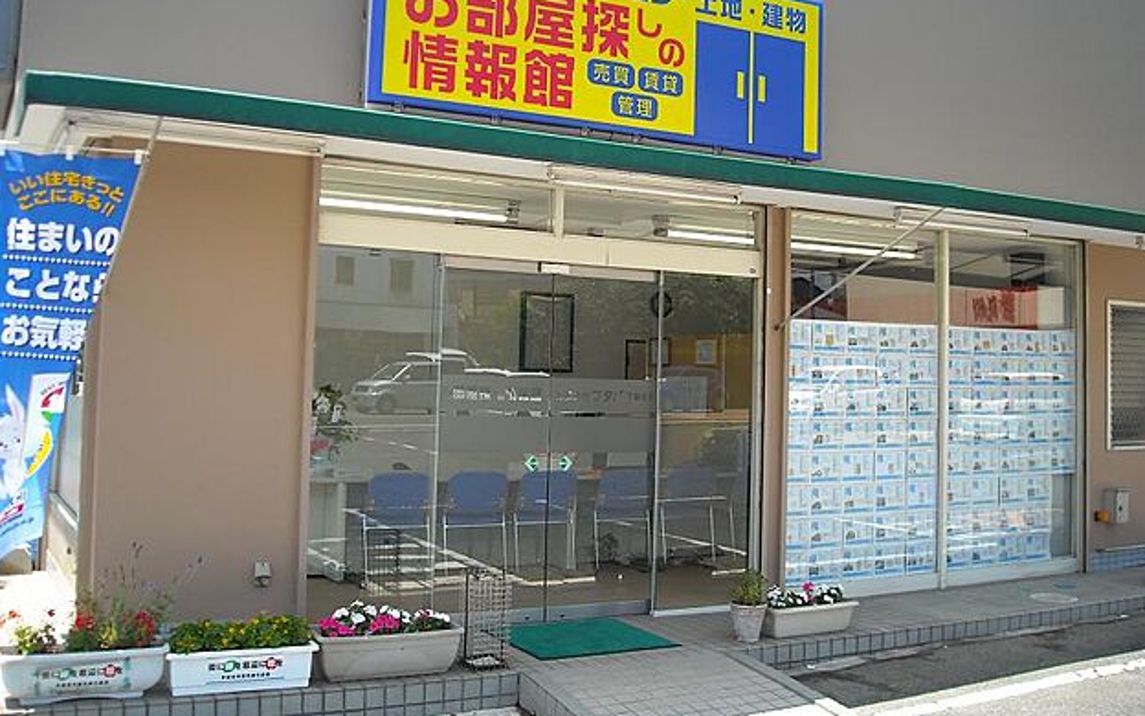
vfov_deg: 33.5
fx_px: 1186
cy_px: 288
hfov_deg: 51.5
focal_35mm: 38
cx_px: 579
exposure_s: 1/337
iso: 64
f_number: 2.8
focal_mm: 5.7
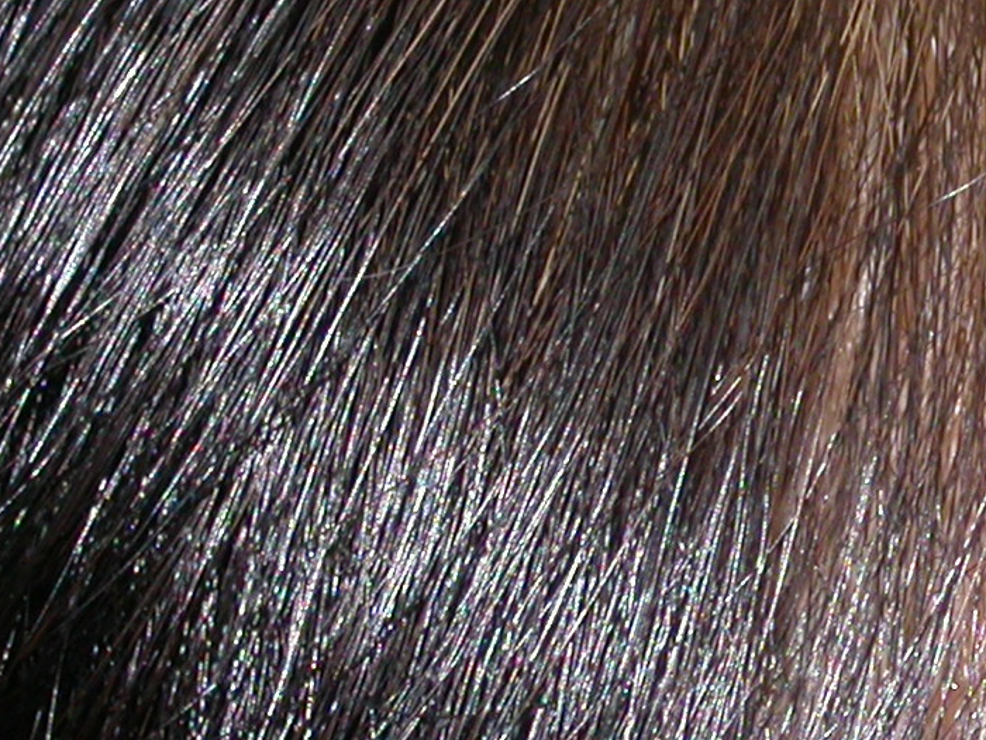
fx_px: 8688
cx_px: 1316
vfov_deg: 4.9
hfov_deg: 6.4
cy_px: -86
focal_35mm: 305
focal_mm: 19.5
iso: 100
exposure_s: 1/60.3
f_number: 3.8
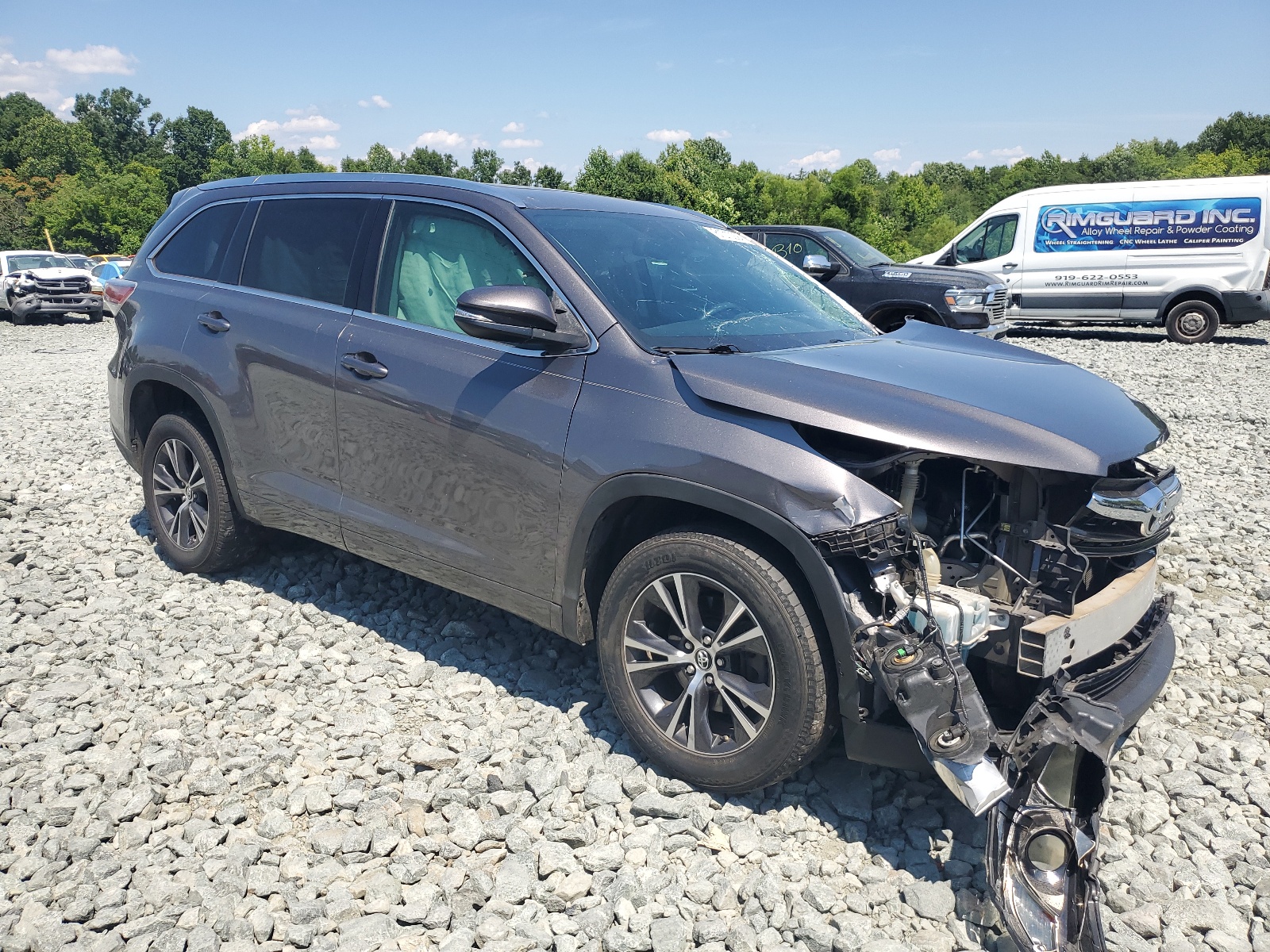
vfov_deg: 53.1
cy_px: 476
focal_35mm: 26
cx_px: 635
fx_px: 954
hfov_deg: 67.3
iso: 50
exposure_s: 1/2500
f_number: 1.5
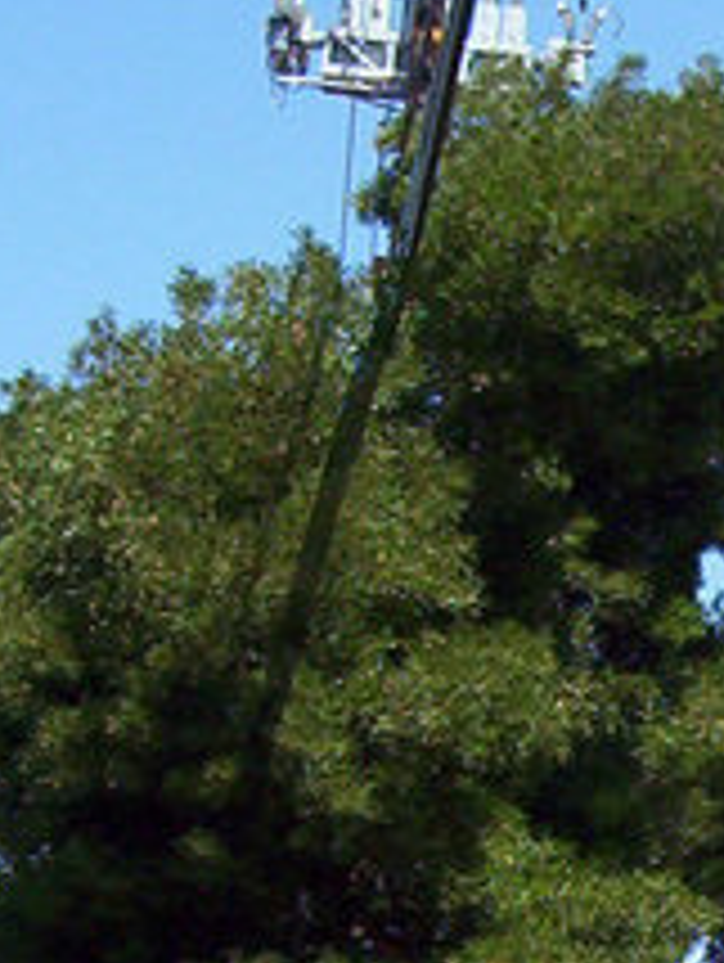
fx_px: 4564
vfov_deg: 11.9
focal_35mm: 164
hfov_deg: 8.8
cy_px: 1058
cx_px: 1133
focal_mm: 5.77
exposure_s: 1/543
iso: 100
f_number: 5.17
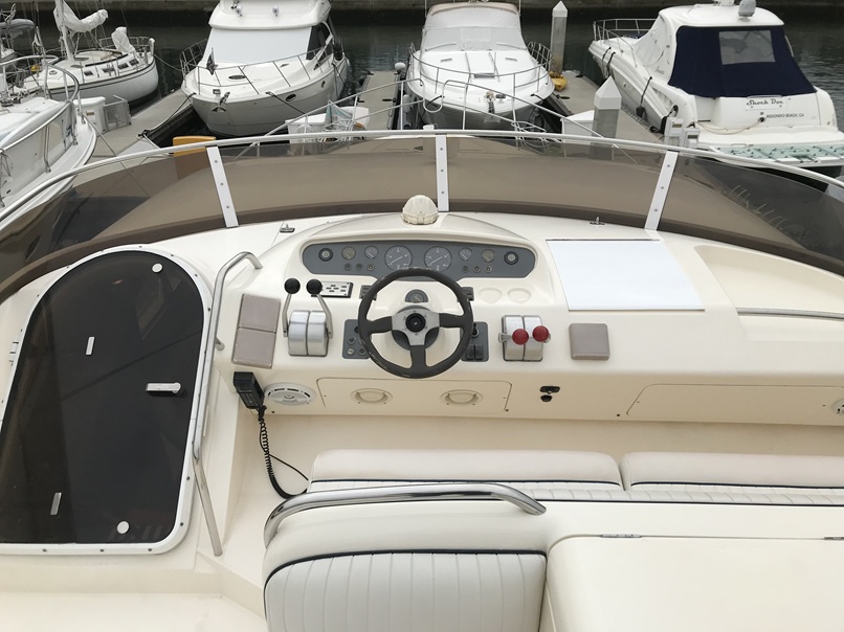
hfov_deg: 63.5
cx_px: 422
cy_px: 316
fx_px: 682
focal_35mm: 28
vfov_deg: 49.7
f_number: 1.8
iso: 20
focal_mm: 3.99
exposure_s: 1/4000
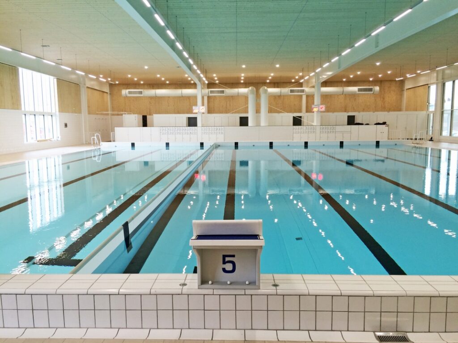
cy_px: 172
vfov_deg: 48.2
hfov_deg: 61.7
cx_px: 229
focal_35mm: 29
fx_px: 384
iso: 40
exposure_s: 1/33
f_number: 2.2
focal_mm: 4.15
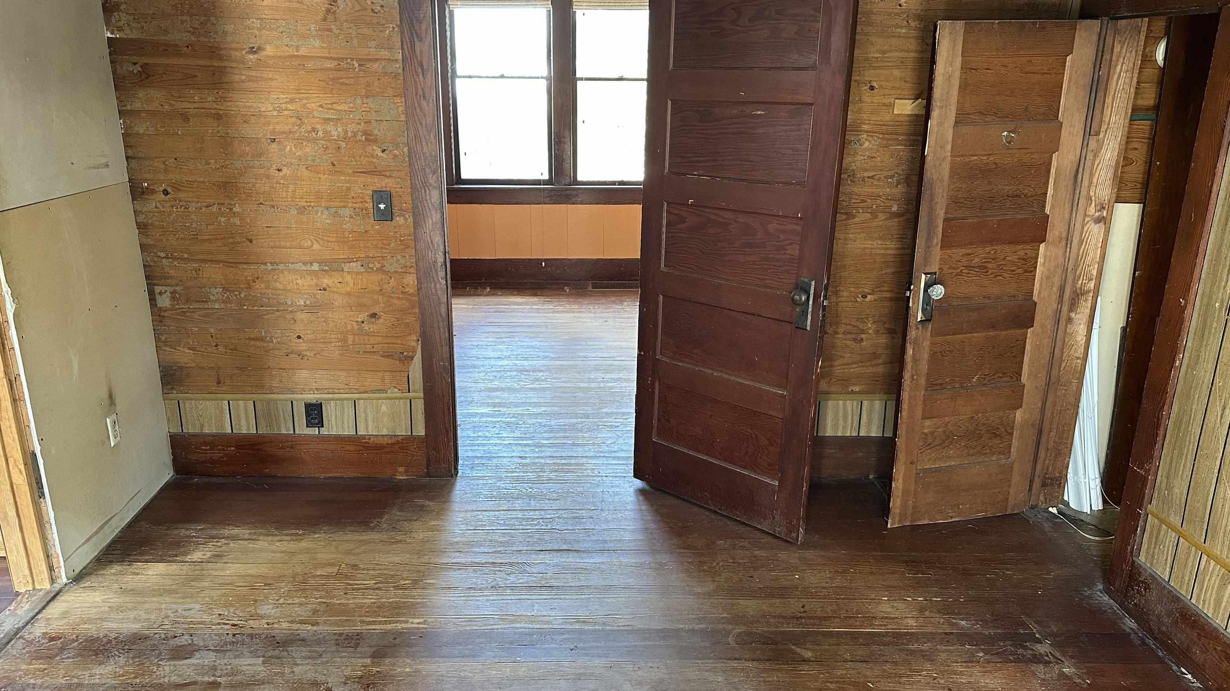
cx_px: 599
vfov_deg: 42.8
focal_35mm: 27
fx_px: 881
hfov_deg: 69.9
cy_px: 381
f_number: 1.78
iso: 320
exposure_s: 1/60
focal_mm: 6.86
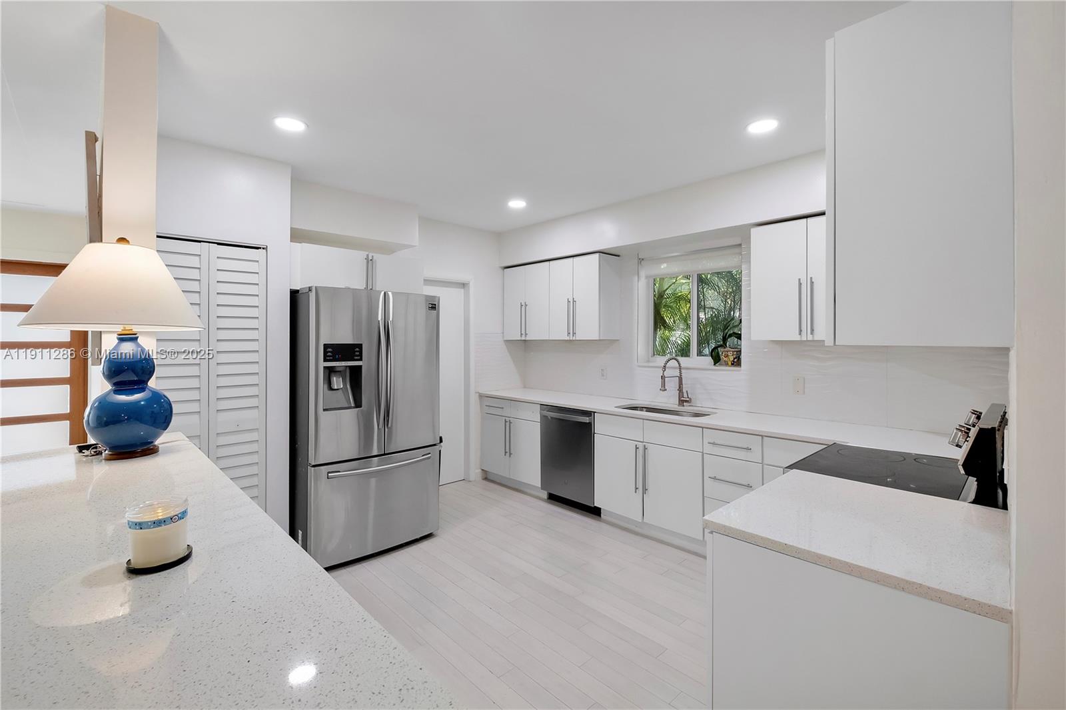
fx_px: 444
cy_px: 355
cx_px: 533
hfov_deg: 100.4
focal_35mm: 15
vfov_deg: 77.3
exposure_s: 1/40
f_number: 6.4
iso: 1600
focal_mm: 10
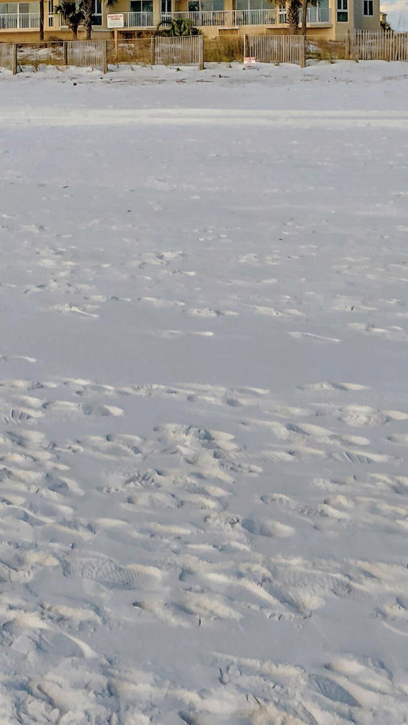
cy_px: 44
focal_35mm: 60
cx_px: -29
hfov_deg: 19.4
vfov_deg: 33.0
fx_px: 1145
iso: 320
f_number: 8
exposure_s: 1/1600
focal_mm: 13
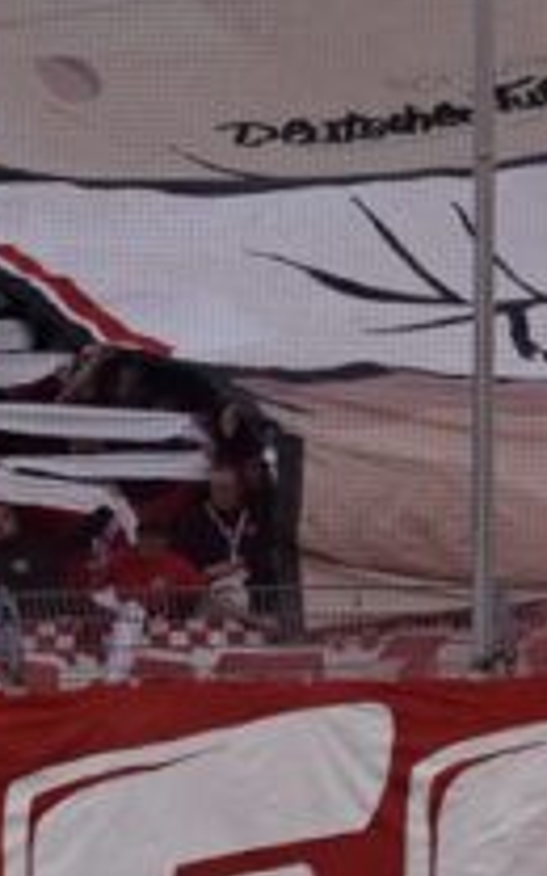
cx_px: 2230
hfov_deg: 3.1
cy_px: -821
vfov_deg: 5.1
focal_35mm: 407
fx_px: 9708
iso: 100
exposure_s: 1/320
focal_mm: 18.92
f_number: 4
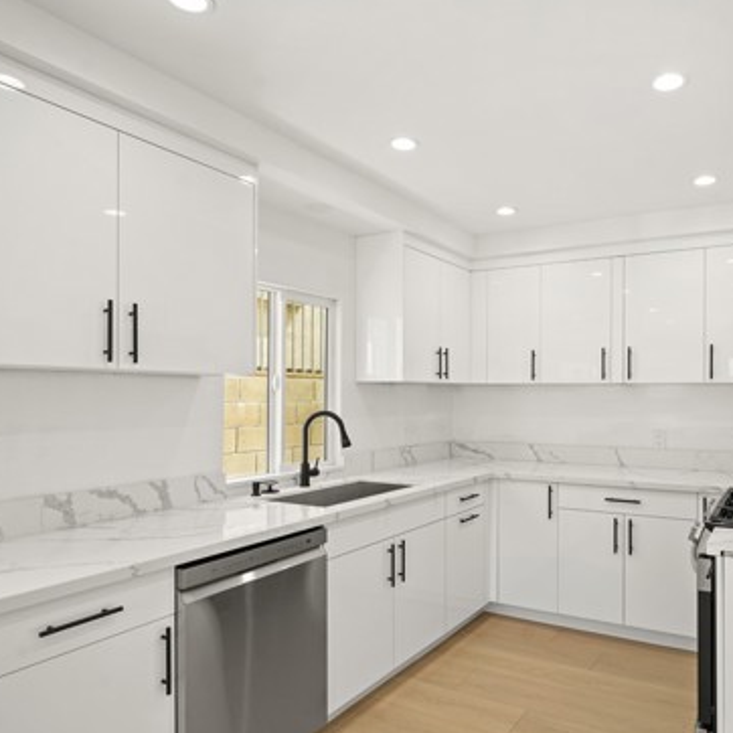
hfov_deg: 63.4
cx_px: 488
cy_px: 405
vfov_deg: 64.9
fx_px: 575
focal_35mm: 24
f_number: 8
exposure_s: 1/30
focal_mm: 16
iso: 500
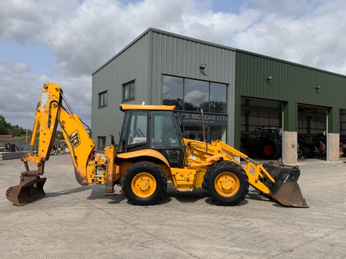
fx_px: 290
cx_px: 173
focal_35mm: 29
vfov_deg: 48.2
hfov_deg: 61.7
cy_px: 130
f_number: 1.8
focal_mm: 3
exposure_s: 1/2667
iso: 16
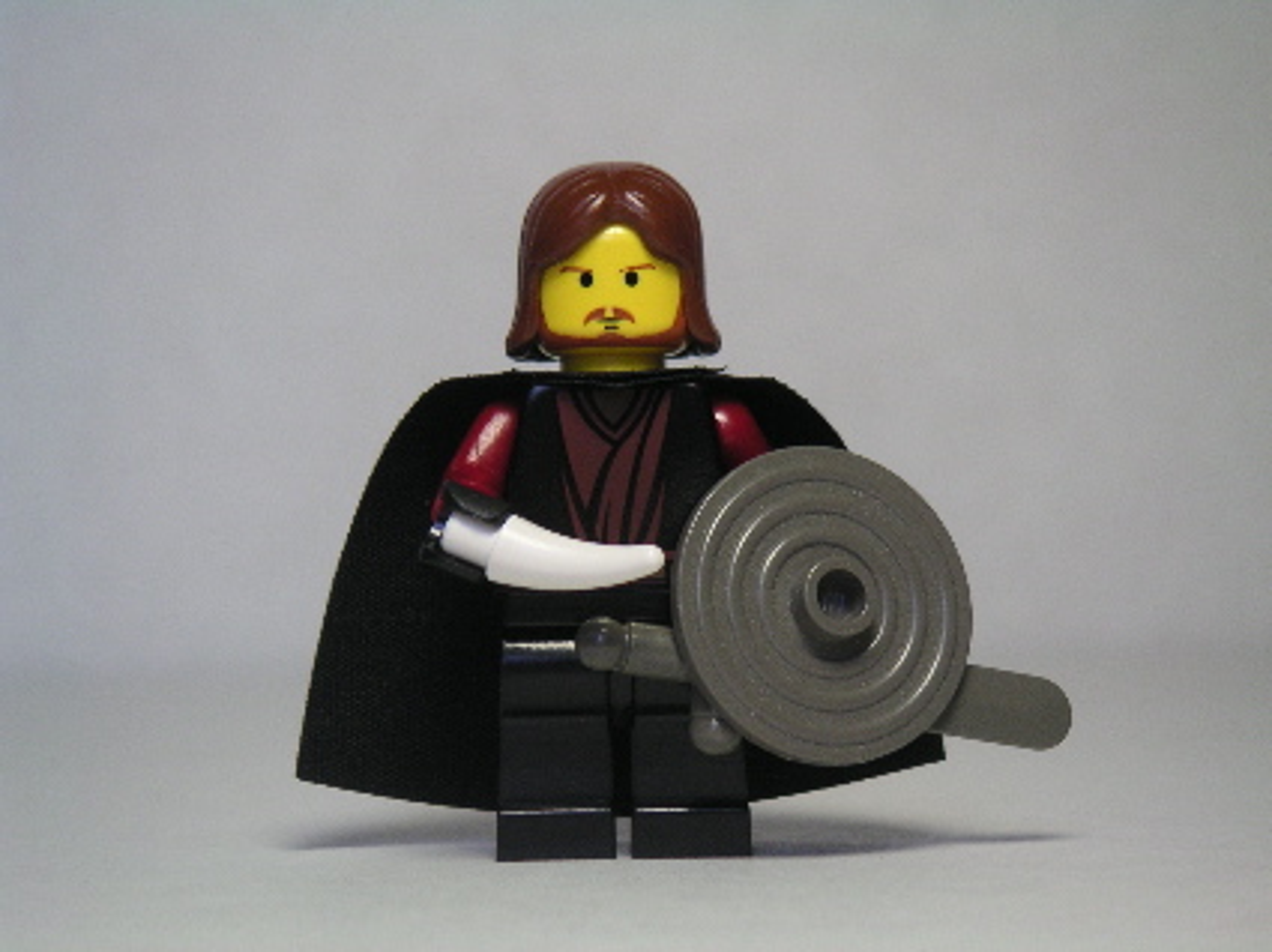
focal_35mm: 107
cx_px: 636
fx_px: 3928
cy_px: 476
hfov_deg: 18.4
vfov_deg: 13.8
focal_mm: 16.5
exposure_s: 1/90
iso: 80
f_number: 3.6
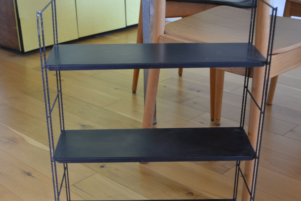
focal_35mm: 54
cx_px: 129
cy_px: 125
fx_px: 451
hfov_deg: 36.8
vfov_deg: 25.0
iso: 450
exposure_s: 1/15
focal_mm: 26
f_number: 4.2
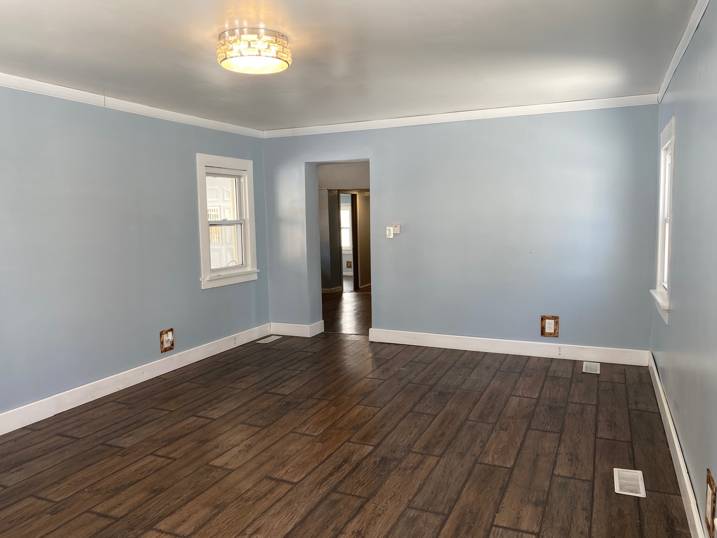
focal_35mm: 26
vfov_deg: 53.1
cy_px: 269
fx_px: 539
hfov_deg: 67.3
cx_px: 358
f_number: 1.8
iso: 50
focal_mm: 4.25
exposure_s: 1/120
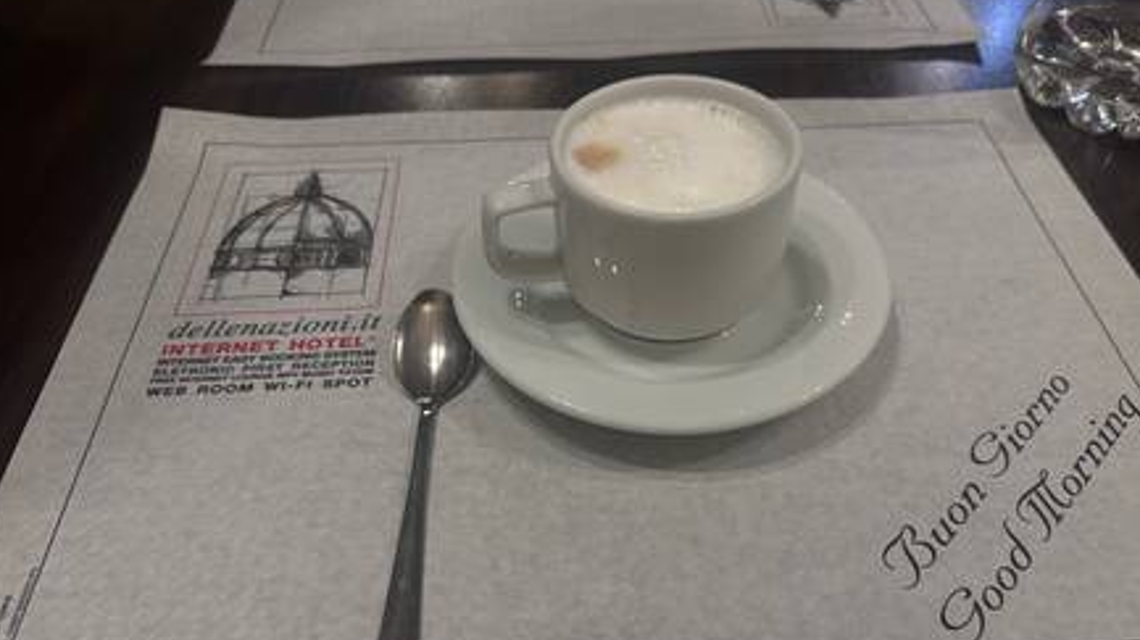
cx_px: 613
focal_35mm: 29
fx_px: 876
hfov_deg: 66.0
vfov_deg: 39.9
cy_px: 395
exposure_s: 1/50
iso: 125
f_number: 1.78
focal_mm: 6.86
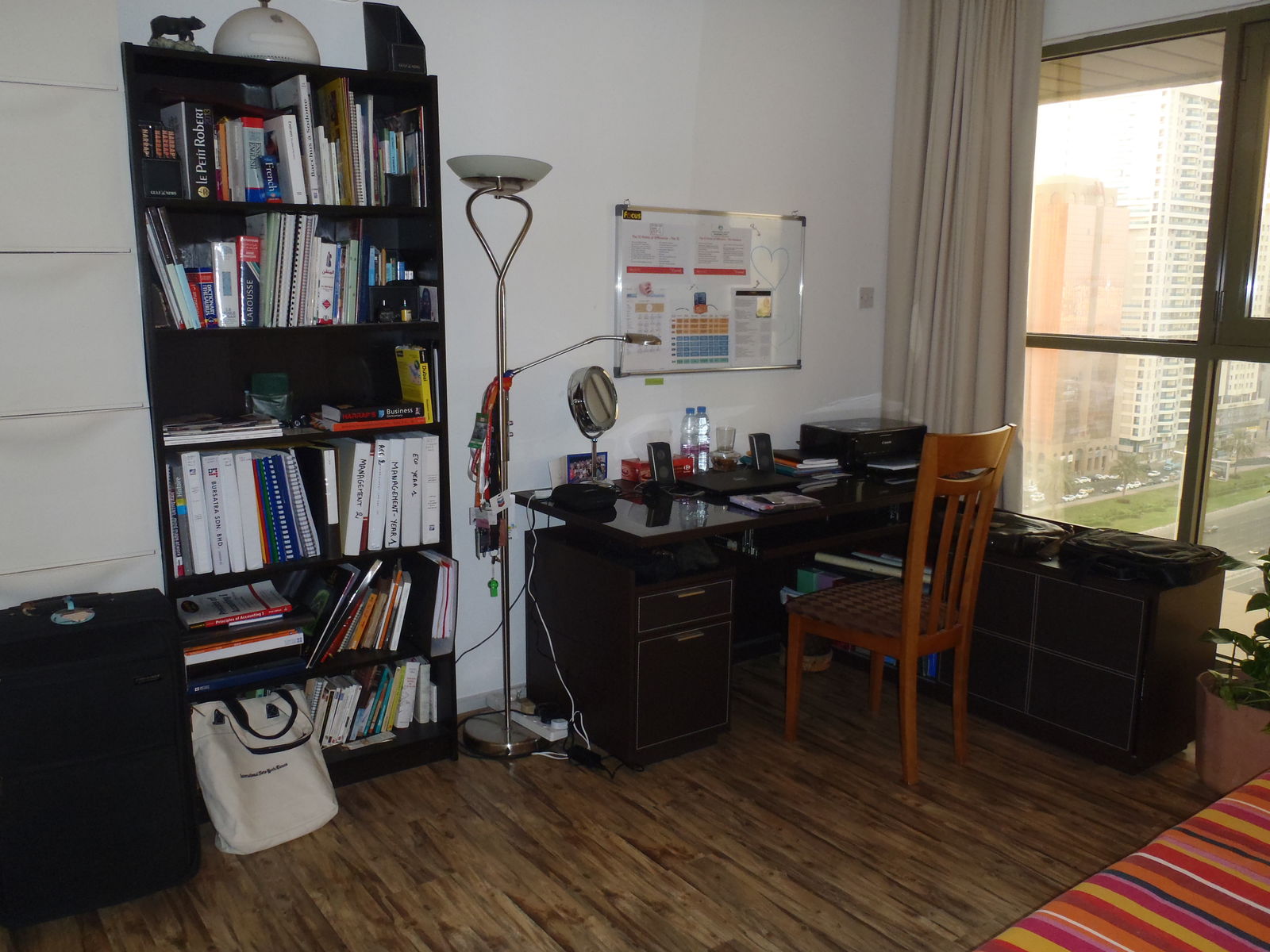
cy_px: 476
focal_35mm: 28
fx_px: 1027
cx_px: 635
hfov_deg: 63.4
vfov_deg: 49.7
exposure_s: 1/30
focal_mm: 5
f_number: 3.9
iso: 200
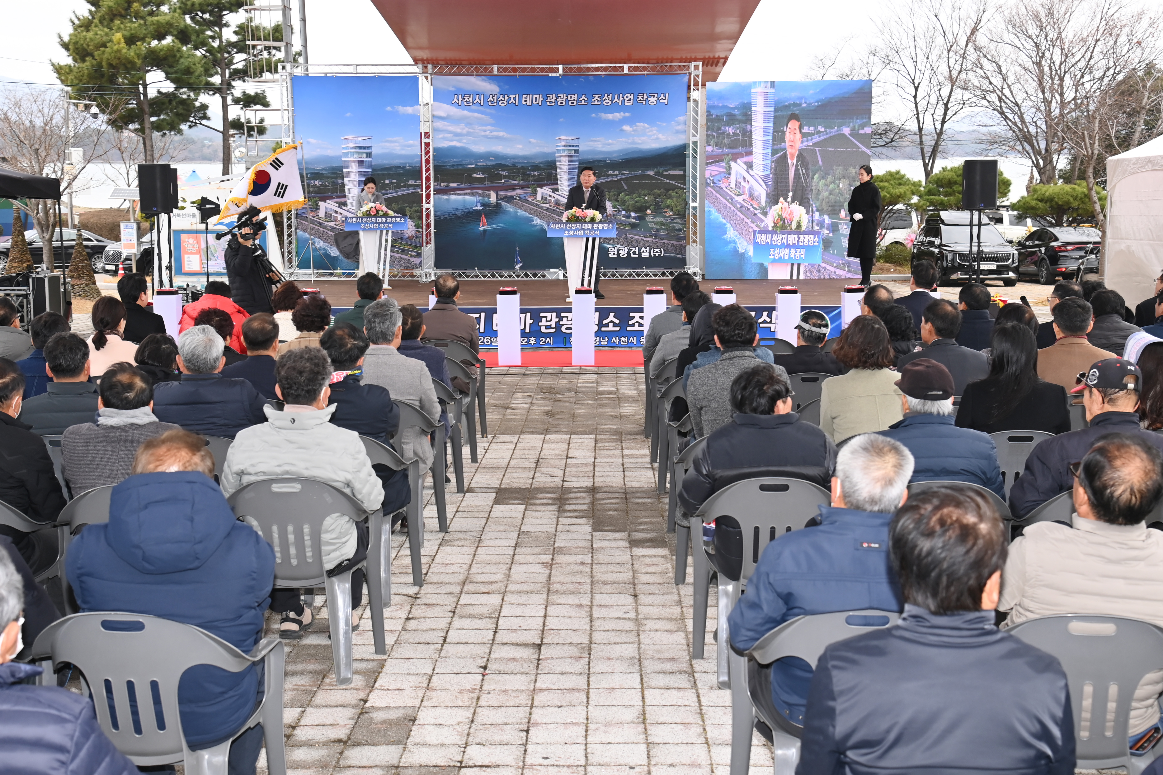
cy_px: 388
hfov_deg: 44.5
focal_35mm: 44
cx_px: 582
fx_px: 1421
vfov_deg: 30.5
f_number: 6.3
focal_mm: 44
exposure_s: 1/250
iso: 400
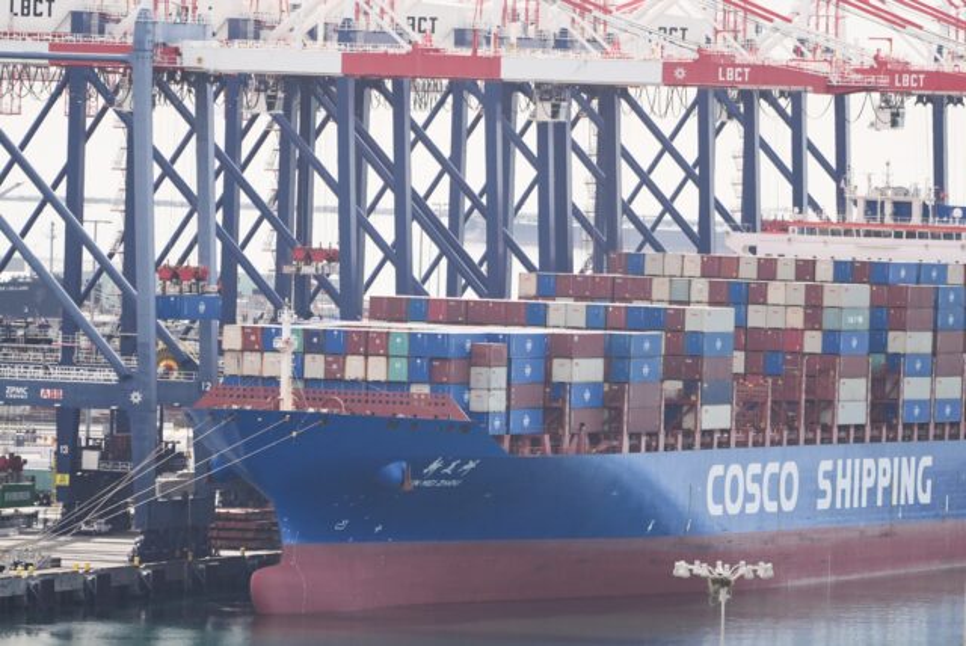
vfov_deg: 3.3
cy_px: 323
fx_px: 11119
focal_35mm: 414
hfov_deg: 5.0
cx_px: 483
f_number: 5.6
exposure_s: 1/2500
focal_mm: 276
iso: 320
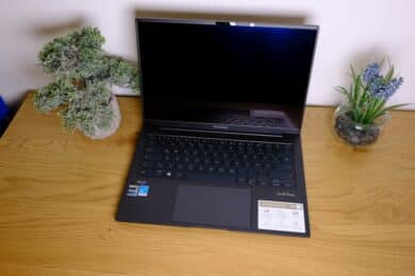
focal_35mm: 31
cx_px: 208
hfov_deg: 60.3
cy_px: 138
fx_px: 357
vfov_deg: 42.3
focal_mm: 20.6
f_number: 8
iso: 500
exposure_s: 1/28
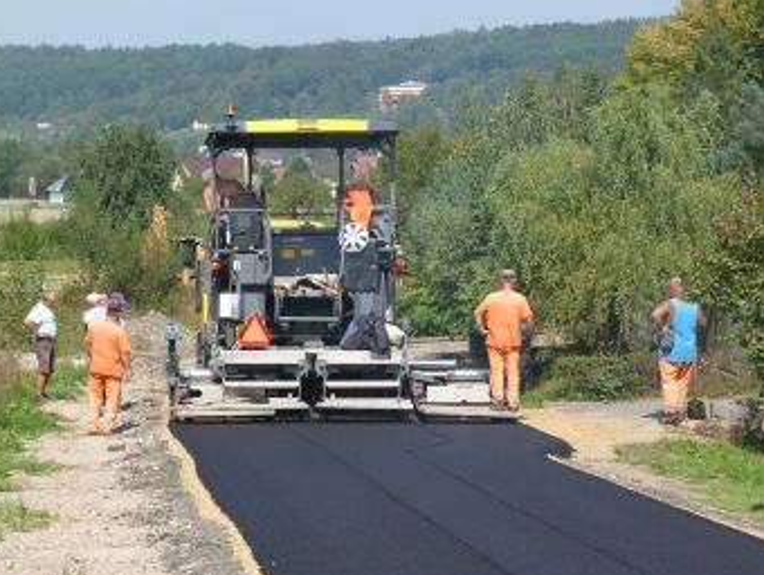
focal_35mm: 110
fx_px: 2431
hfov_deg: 17.9
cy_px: 293
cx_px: 380
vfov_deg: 13.5
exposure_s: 1/250
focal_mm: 19.3
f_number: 5.6
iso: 100
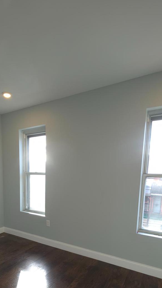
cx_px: 60
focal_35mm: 21
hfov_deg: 53.0
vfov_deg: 80.2
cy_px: 198
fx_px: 160
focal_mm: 2.2
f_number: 1.9
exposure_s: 1/30
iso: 25
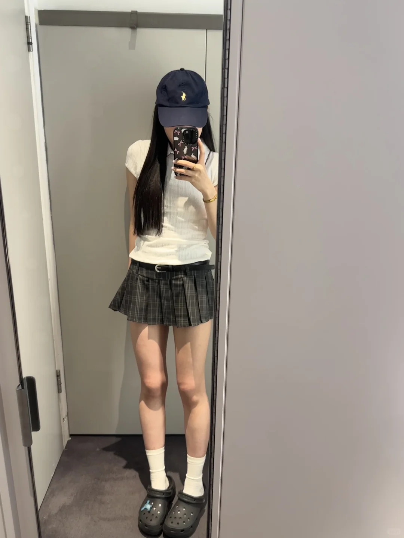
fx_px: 373
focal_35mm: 24
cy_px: 269
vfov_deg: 71.6
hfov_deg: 56.8
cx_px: 202
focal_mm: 6.86
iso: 160
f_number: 1.78
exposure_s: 1/50
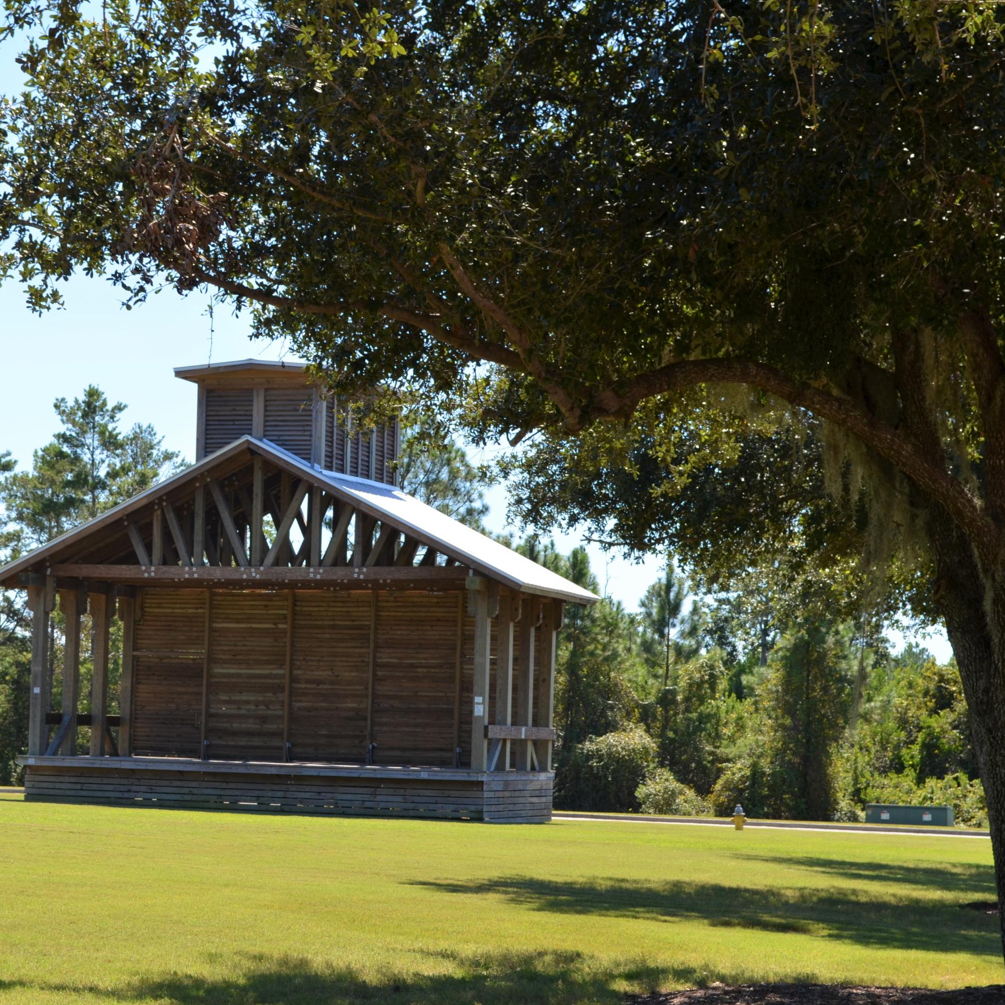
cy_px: 503
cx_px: 309
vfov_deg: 20.0
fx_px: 2846
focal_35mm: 87
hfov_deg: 19.9
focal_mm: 45
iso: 200
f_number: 8
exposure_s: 1/250
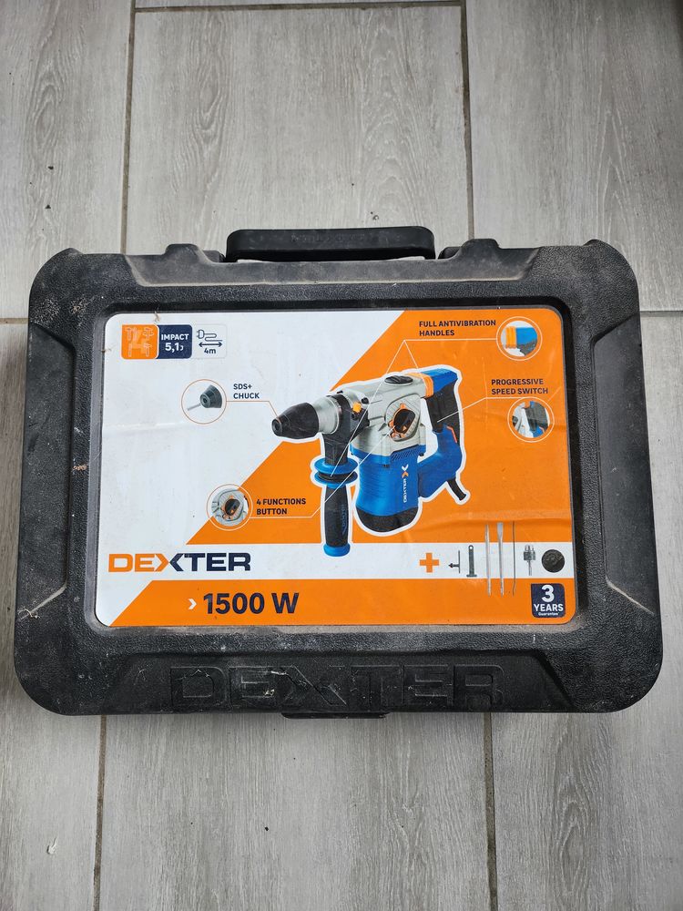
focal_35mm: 24
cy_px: 456
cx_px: 342
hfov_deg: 56.8
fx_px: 631
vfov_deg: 71.6
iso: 125
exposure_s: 1/100
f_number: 1.8
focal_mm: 5
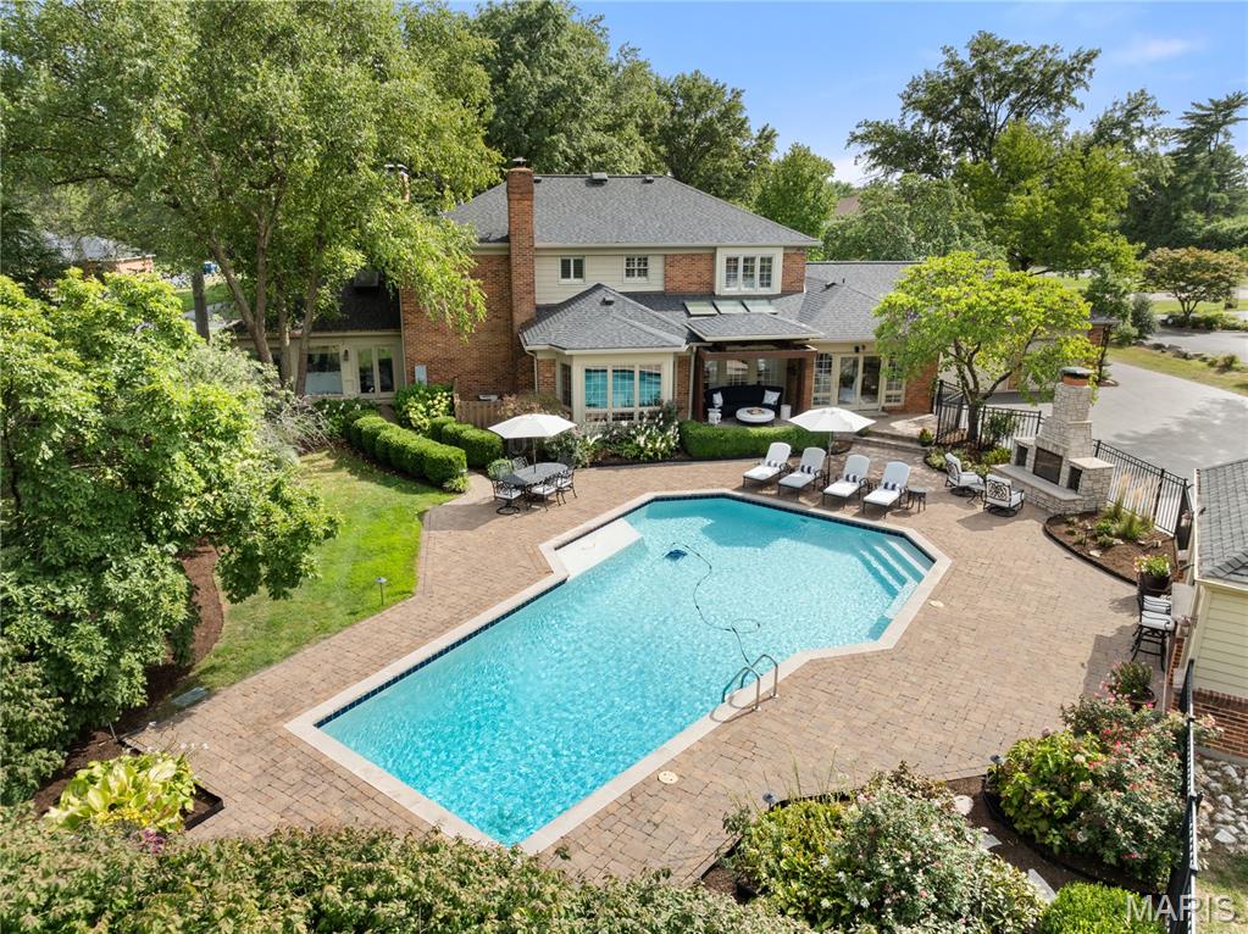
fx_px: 865
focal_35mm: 24
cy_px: 467
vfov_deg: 56.8
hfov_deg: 71.6
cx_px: 624
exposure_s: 1/1250
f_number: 2.8
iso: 150
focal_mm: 12.29
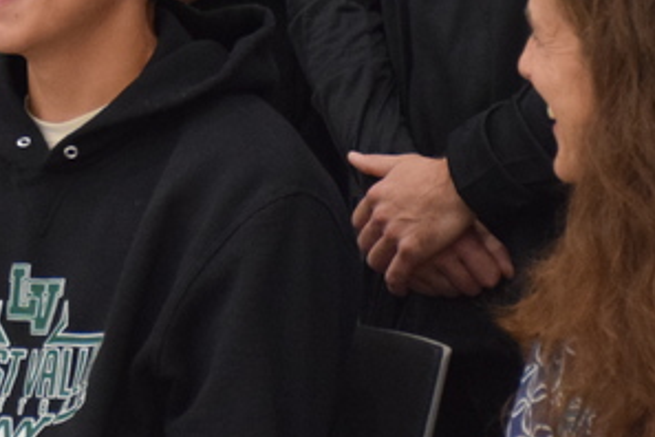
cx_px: -165
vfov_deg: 4.3
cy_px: -138
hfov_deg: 6.4
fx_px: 5840
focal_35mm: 321
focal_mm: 62
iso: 2200
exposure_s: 1/60
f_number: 5
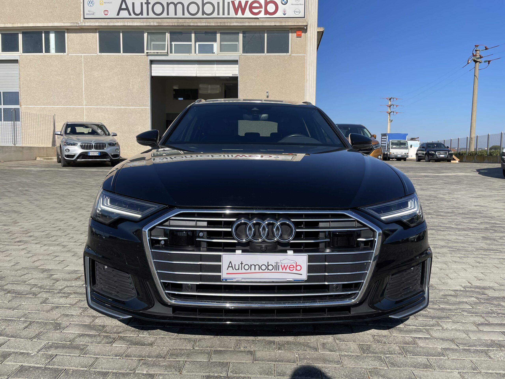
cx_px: 252
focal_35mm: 26
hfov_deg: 67.3
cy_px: 190
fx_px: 379
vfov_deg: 53.1
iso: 32
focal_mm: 4.2
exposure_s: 1/5051
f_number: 1.6
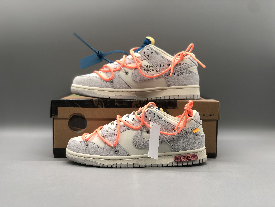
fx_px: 413
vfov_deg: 28.0
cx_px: 138
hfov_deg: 36.8
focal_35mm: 52
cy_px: 104
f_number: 2.4
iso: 32
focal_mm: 6
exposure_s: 1/59
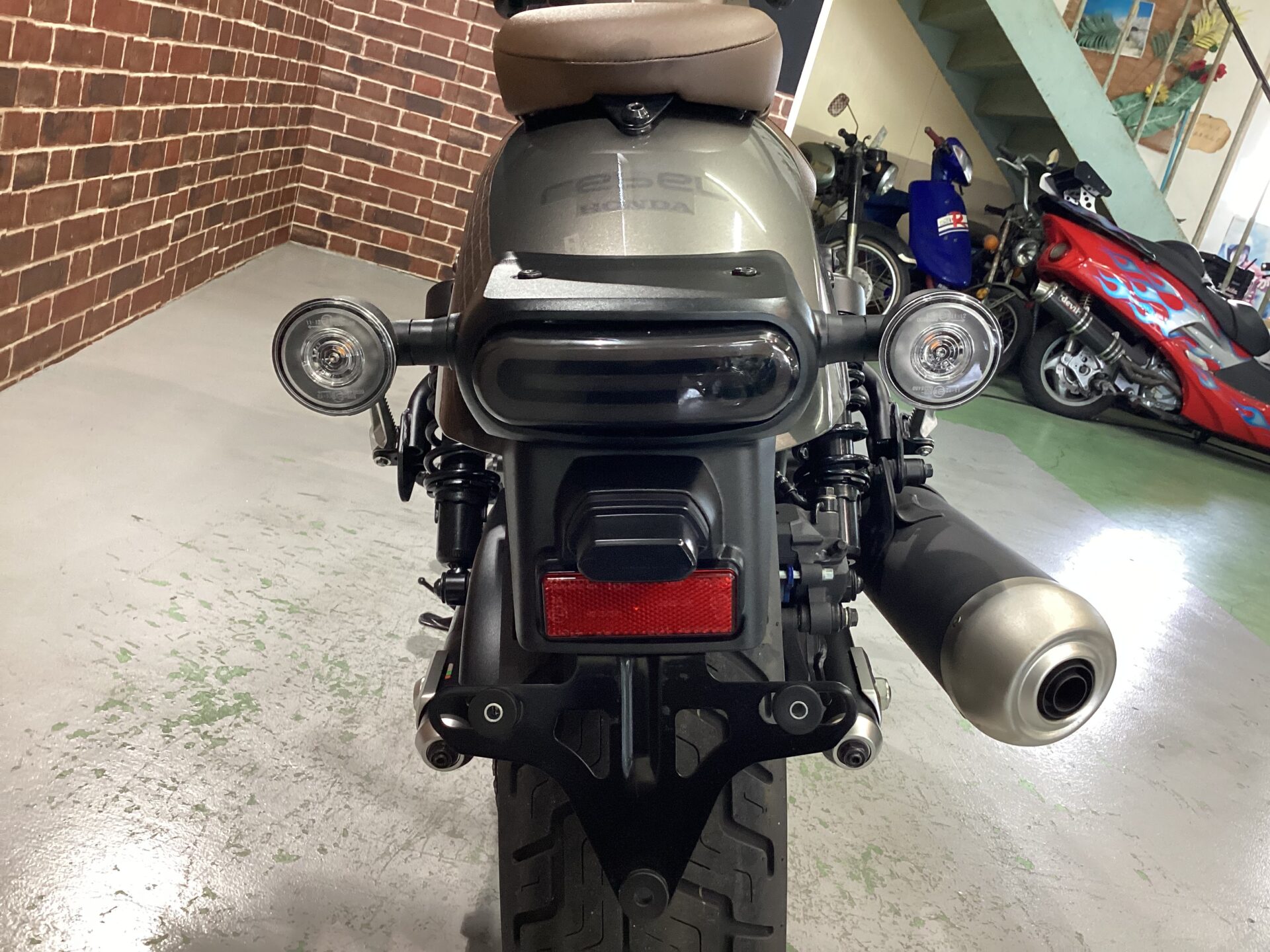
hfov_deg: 58.4
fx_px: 1137
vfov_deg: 45.4
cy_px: 476
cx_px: 635
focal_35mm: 31
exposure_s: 1/60
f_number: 2.4
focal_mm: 3.3
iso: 200
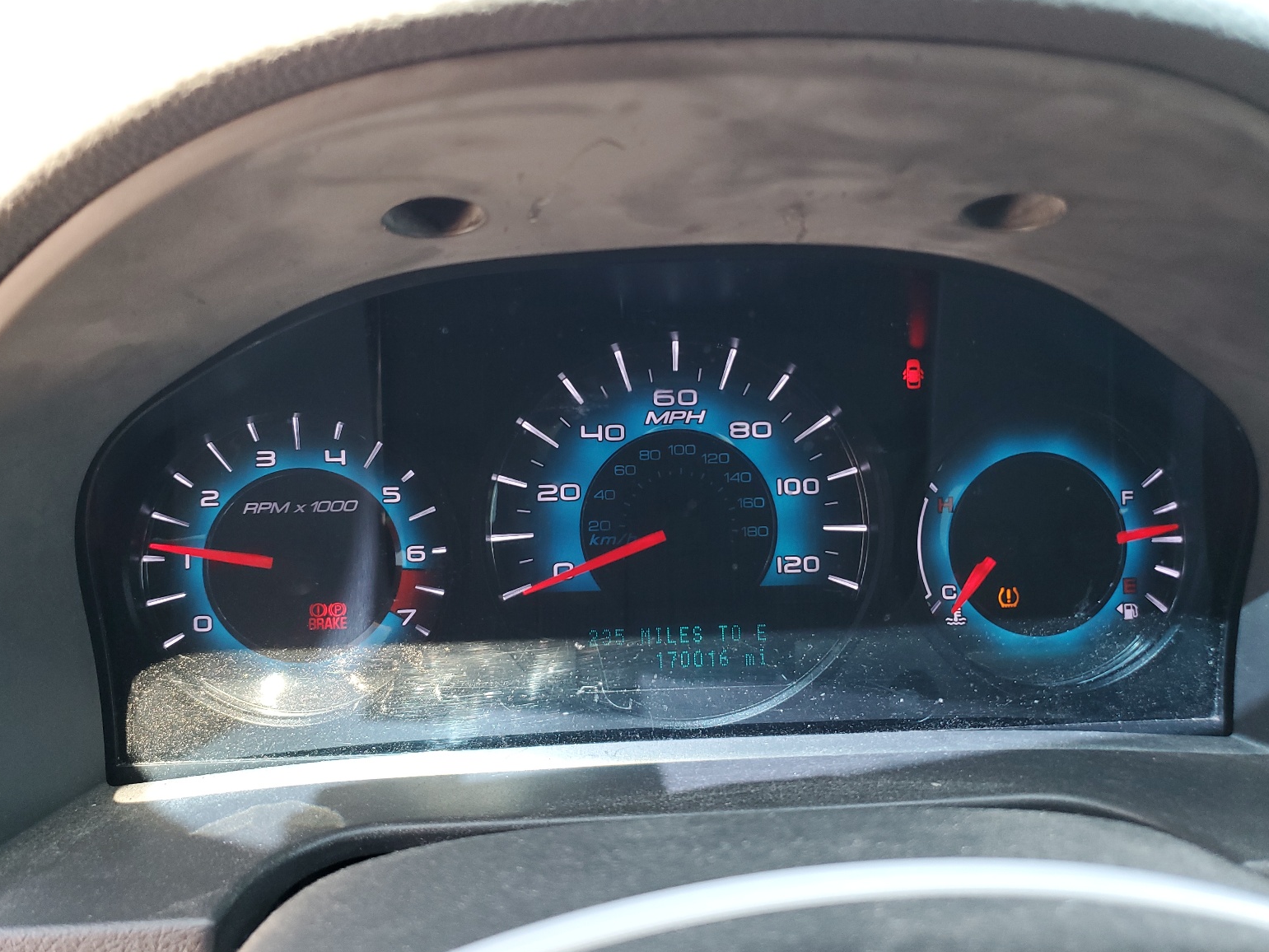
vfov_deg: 51.4
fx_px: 990
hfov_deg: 65.3
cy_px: 467
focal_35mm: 27
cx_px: 627
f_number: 1.5
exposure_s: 1/100
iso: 72
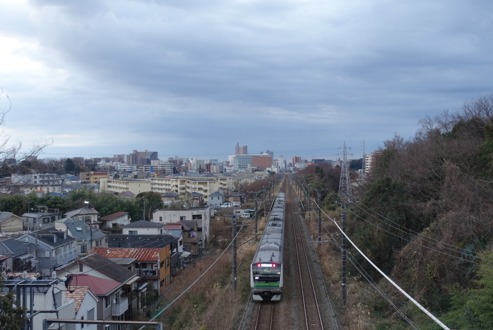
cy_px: 165
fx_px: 603
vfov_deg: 30.6
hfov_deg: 44.5
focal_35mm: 44
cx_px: 246
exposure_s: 1/50
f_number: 2.8
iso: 250
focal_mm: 16.17
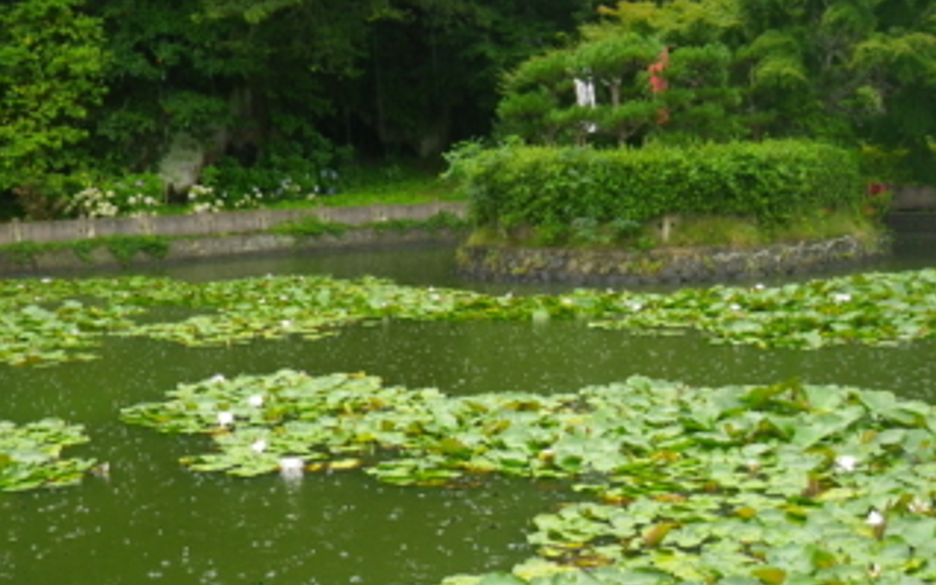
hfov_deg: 39.5
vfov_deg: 25.1
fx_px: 1301
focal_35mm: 51
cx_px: 447
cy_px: 432
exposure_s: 1/60
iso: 80
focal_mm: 6.1
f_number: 4.6
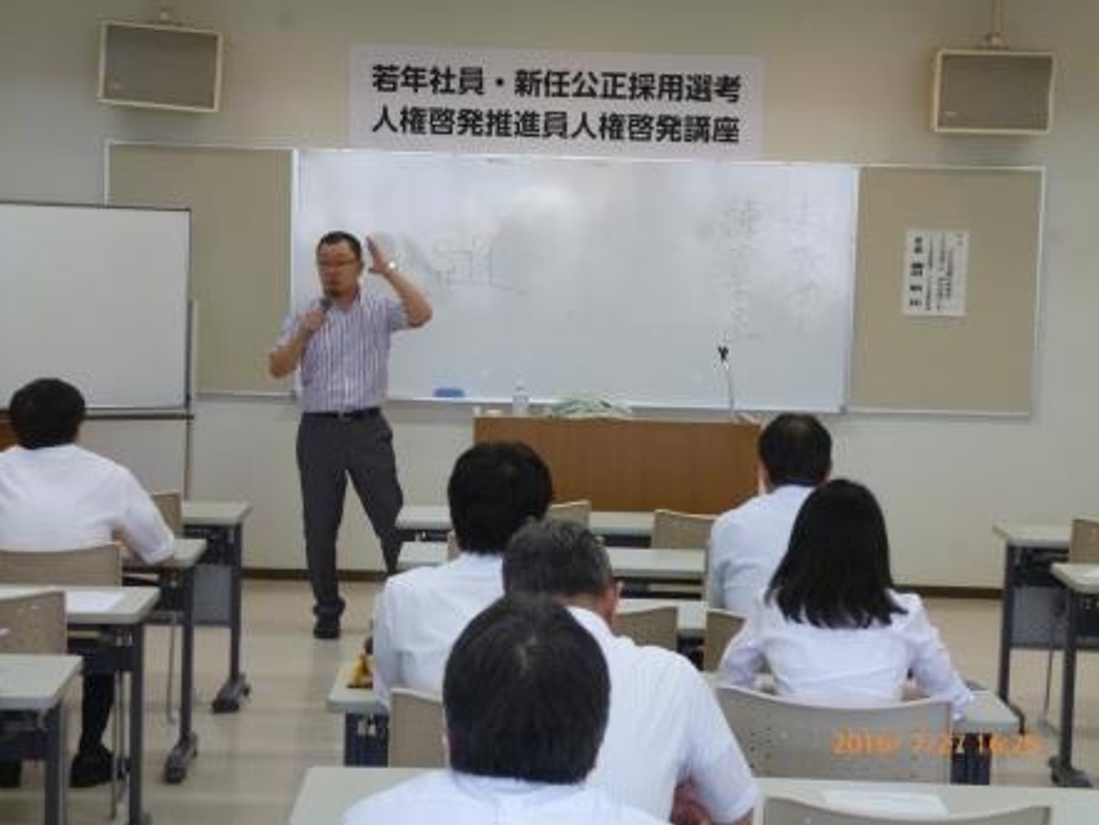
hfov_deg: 24.7
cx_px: 552
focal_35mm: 79
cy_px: 410
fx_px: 2509
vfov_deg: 18.7
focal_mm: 13.9
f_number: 4.9
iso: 400
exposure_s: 1/40
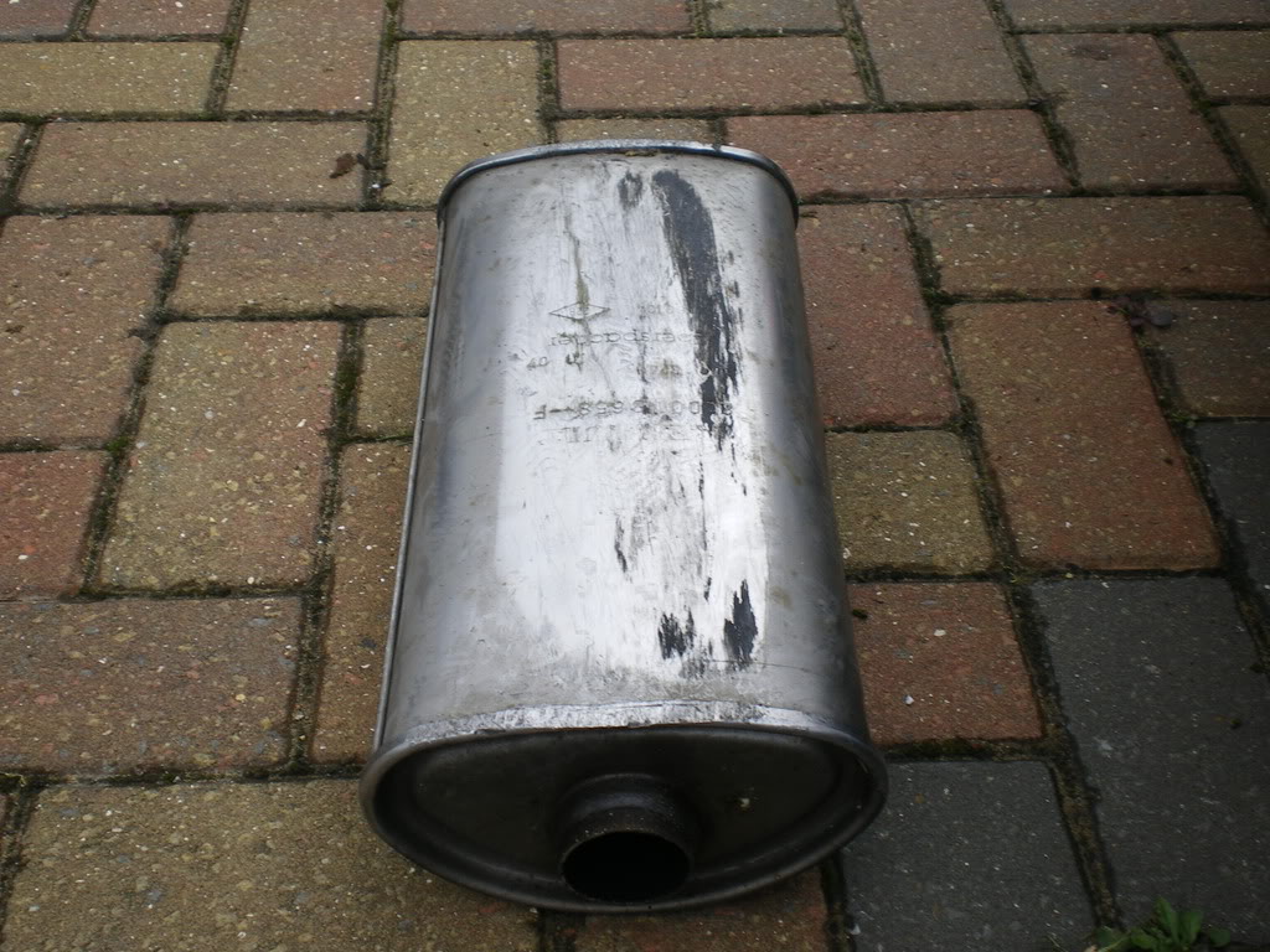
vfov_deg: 30.3
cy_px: 476
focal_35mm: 48
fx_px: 1761
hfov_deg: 39.7
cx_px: 635
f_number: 5.2
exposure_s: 1/160
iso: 50
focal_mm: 8.4
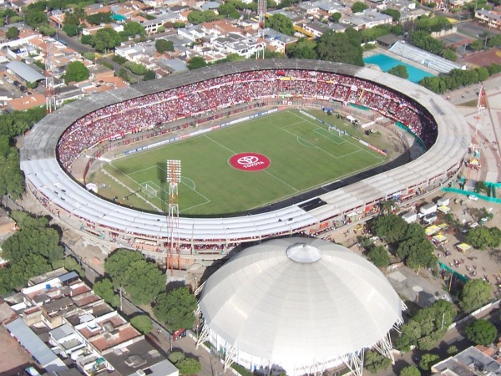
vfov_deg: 32.2
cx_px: 250
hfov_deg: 42.1
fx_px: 651
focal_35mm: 45
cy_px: 188
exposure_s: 1/500
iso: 80
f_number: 5
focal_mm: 7.7
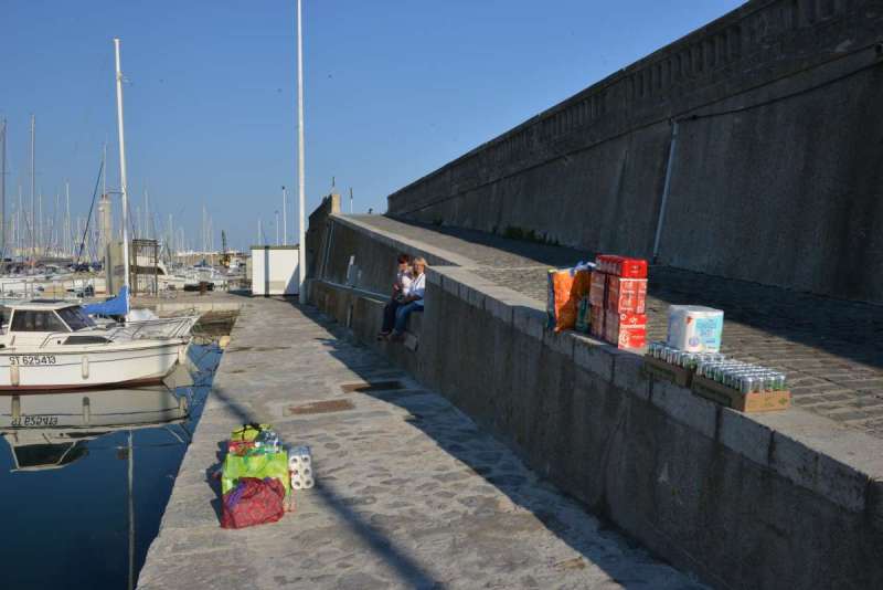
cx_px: 442
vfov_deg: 42.4
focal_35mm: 31
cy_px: 295
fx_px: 761
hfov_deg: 60.3
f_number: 18
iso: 800
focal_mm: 31
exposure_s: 1/200
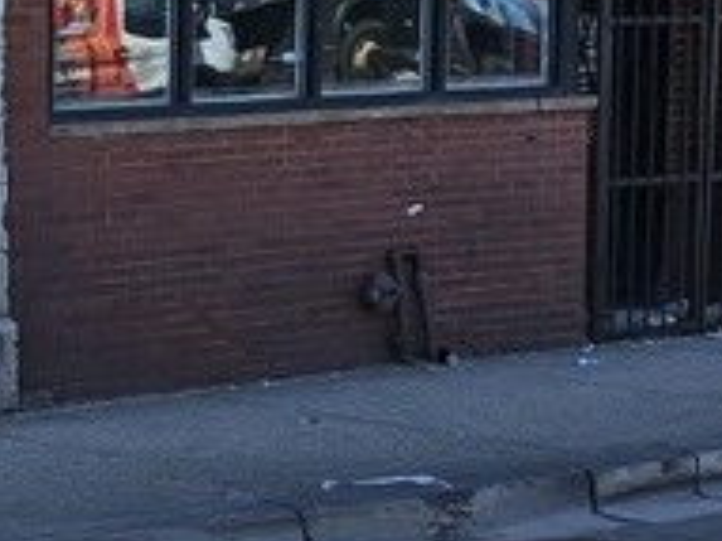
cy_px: 288
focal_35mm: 130
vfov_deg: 11.4
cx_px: -654
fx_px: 2710
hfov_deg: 13.4
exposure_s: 1/404
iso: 10
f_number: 1.7
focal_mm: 6.3
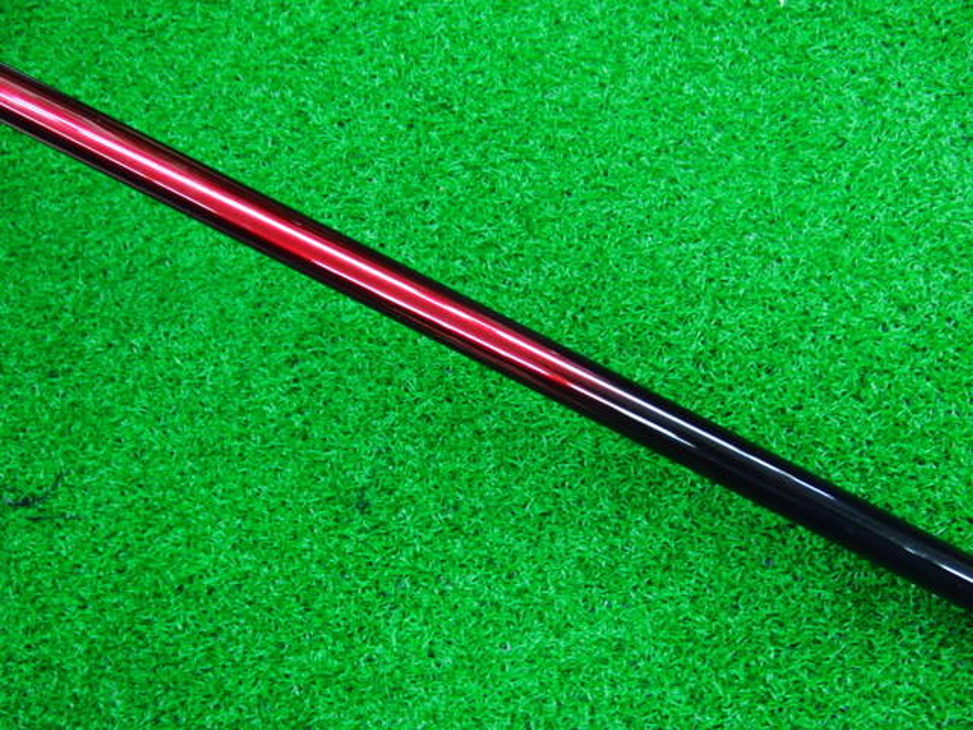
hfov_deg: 50.1
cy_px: 365
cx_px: 486
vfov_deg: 38.7
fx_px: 1040
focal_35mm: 37
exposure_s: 1/20
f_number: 3.6
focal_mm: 6.42
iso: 400
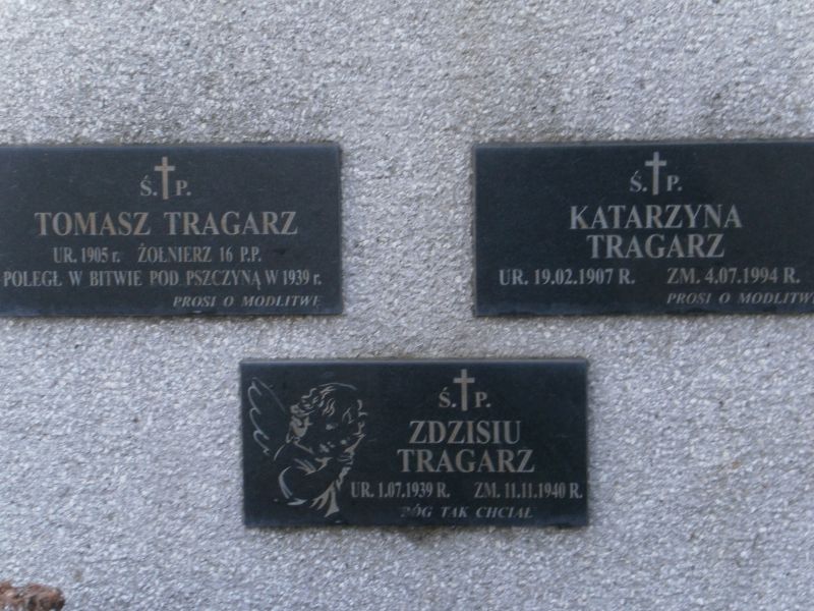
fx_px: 1717
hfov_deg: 26.7
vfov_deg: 20.2
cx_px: 407
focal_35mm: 73
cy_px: 306
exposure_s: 1/50
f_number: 4.4
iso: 100
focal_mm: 13
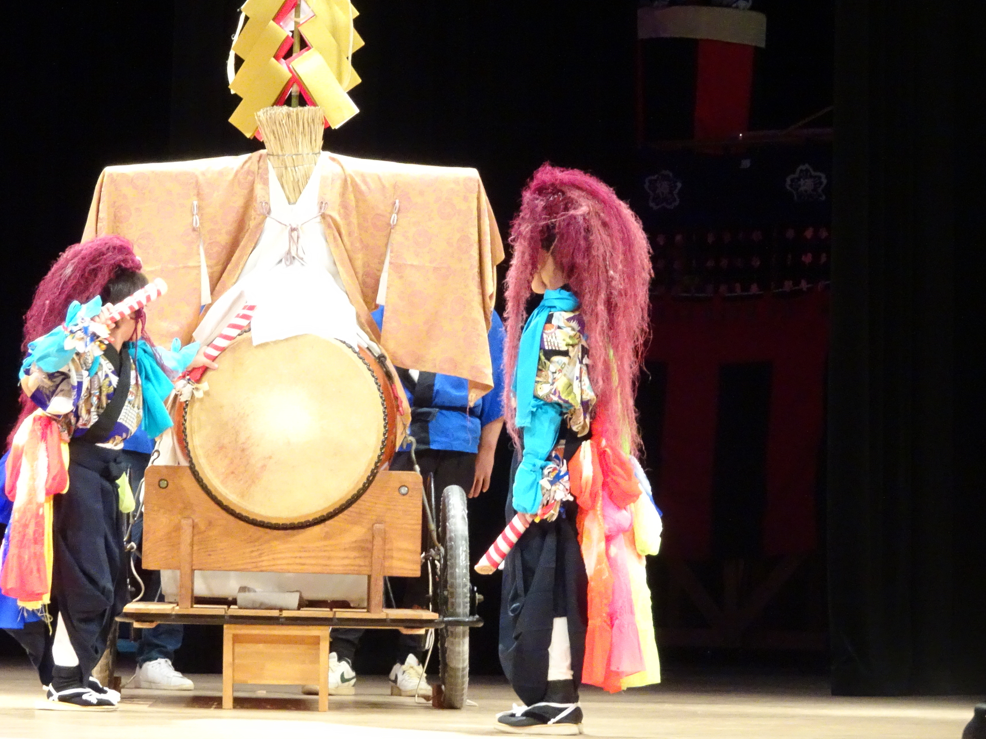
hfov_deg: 11.9
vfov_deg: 8.9
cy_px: 299
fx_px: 4728
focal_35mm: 166
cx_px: 388
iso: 800
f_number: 5.6
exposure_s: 1/50
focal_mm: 19.68
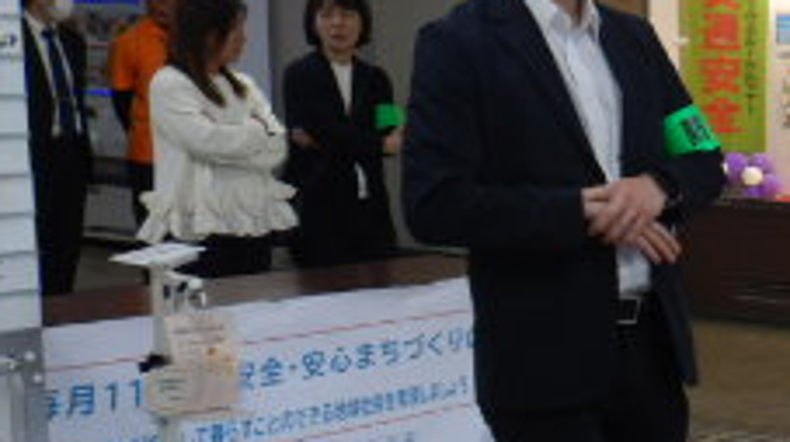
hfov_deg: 23.7
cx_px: 999
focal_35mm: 80
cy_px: 348
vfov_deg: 15.0
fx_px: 1674
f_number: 2.8
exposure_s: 1/60
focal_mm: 4.7
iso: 125
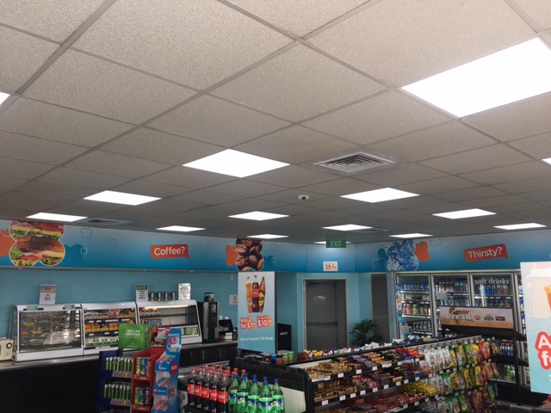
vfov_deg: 48.2
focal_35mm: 29
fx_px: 462
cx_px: 276
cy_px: 206
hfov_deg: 61.7
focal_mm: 4.15
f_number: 2.2
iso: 25
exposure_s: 1/106
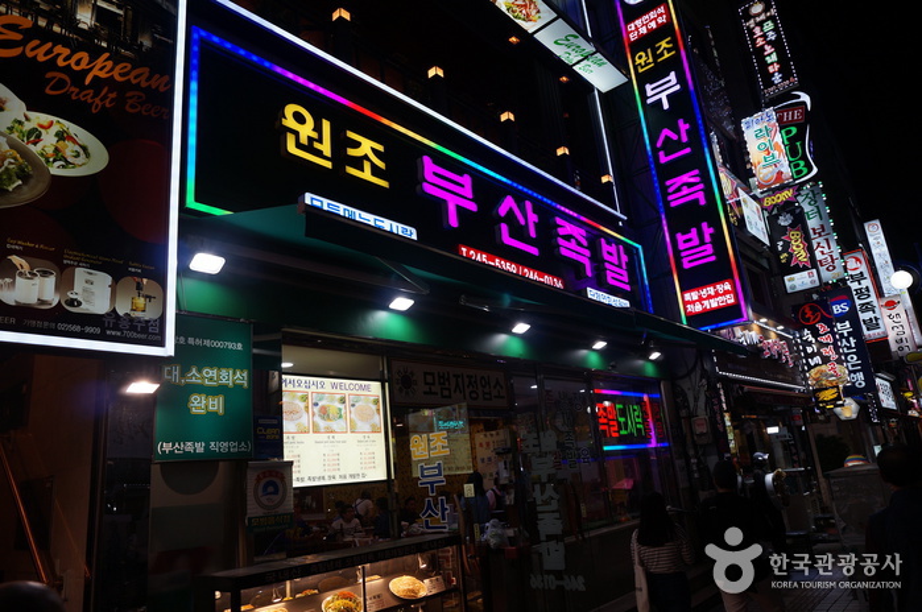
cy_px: 306
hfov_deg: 73.8
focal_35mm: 24
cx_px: 461
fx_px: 614
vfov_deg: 53.0
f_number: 4.5
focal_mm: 16
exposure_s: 1/100
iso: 200
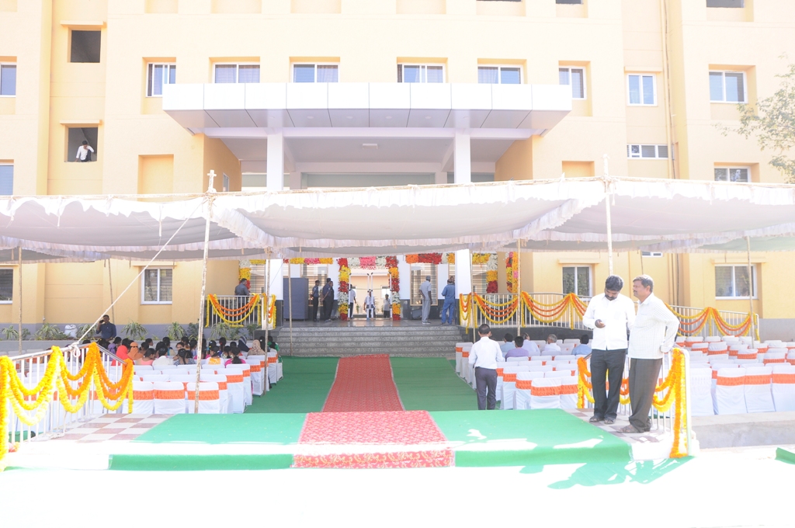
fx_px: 1389
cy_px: 264
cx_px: 398
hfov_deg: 31.9
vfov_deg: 21.5
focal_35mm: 63
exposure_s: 1/125
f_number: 8
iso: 400
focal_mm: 42
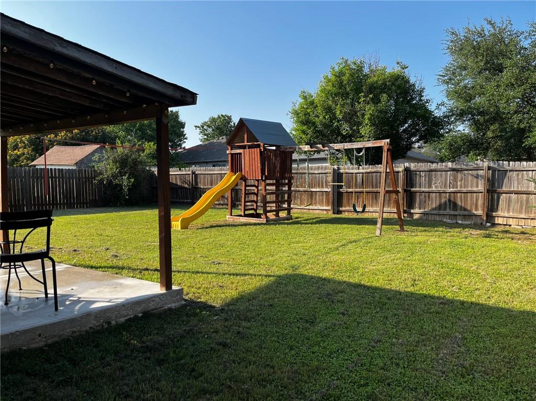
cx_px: 268
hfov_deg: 67.3
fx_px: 402
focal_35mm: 26
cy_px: 200
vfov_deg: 53.0
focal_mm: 5.1
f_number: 1.6
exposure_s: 1/1647
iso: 50
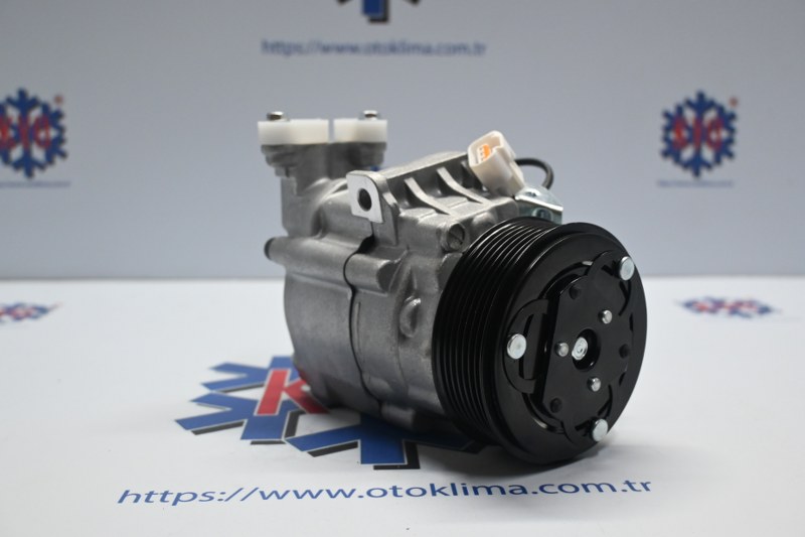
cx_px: 402
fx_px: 838
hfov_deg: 51.3
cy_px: 268
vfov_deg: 35.5
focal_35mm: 38
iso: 1100
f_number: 4.2
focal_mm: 25
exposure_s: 1/125
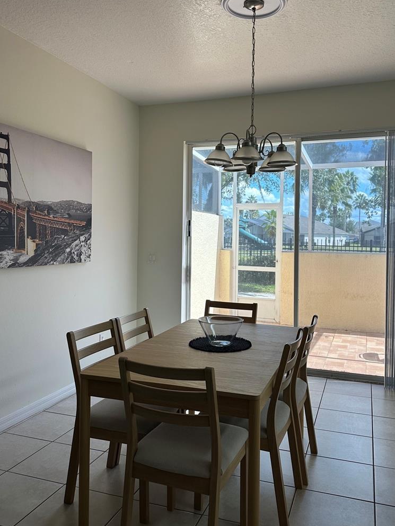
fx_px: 441
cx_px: 213
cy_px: 236
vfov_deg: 61.5
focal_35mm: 29
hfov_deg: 48.2
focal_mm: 6.86
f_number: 1.78
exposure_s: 1/238
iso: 64
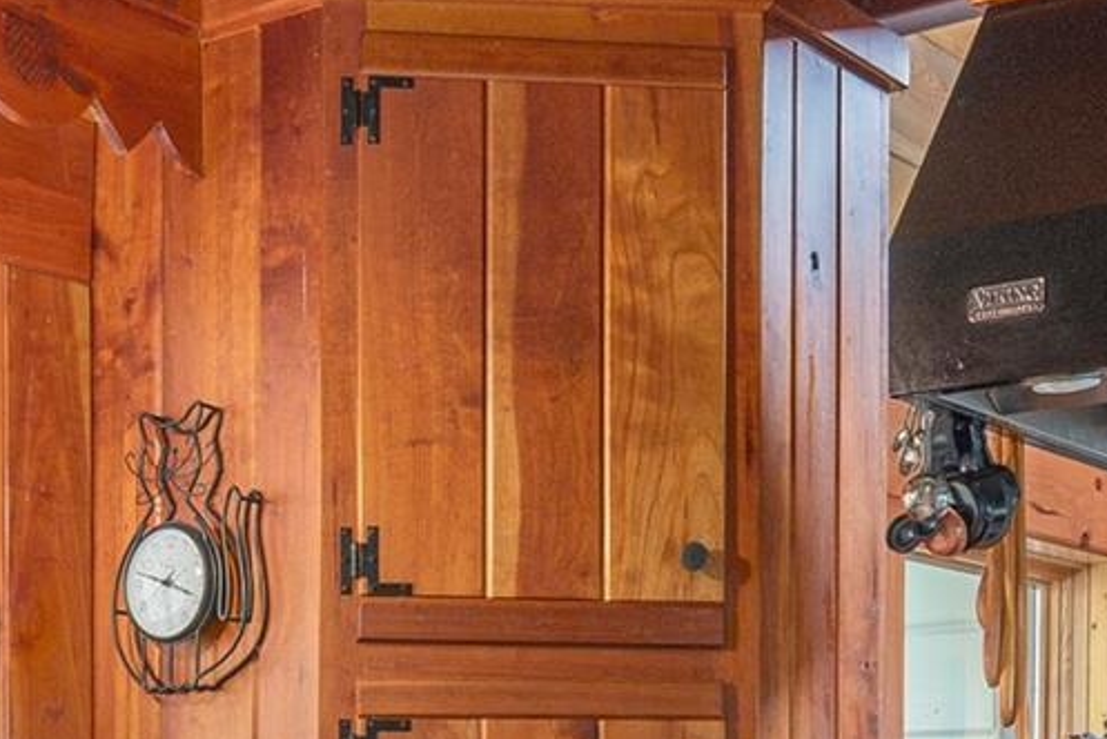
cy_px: 864
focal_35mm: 70
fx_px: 2154
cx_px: 466
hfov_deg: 28.8
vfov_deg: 18.5
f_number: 7.1
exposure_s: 1/50
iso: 320
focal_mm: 17
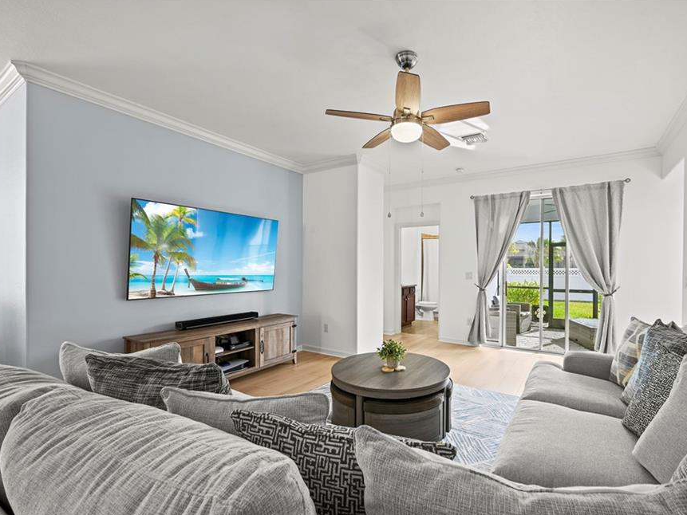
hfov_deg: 94.0
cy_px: 267
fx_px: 318
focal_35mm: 16
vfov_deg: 78.1
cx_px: 385
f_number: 8
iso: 100
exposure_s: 1
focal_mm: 14
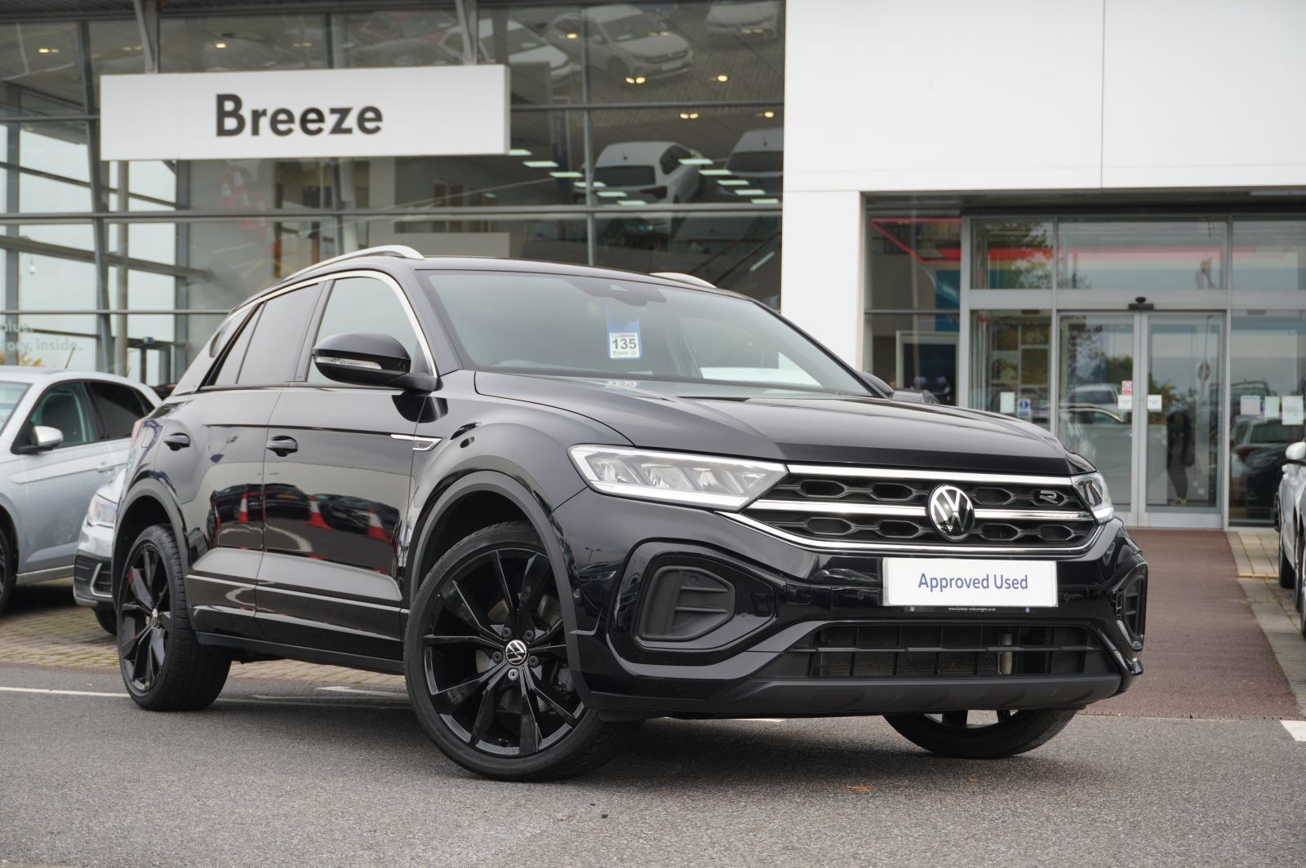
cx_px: 653
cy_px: 434
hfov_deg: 34.2
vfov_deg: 23.1
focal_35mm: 58
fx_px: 2120
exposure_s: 1/160
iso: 160
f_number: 5.6
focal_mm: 39
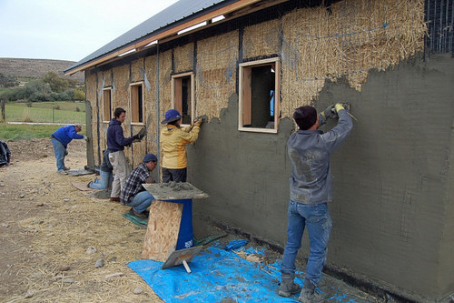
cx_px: 227
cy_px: 152
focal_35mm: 27
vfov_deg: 47.9
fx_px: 340
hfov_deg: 67.4
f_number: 5.6
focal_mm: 18
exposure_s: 1/125
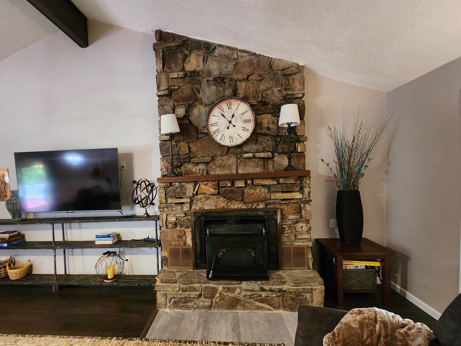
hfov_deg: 93.9
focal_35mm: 16
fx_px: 213
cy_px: 189
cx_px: 199
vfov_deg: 77.9
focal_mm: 2.2
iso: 800
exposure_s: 1/24
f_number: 2.2
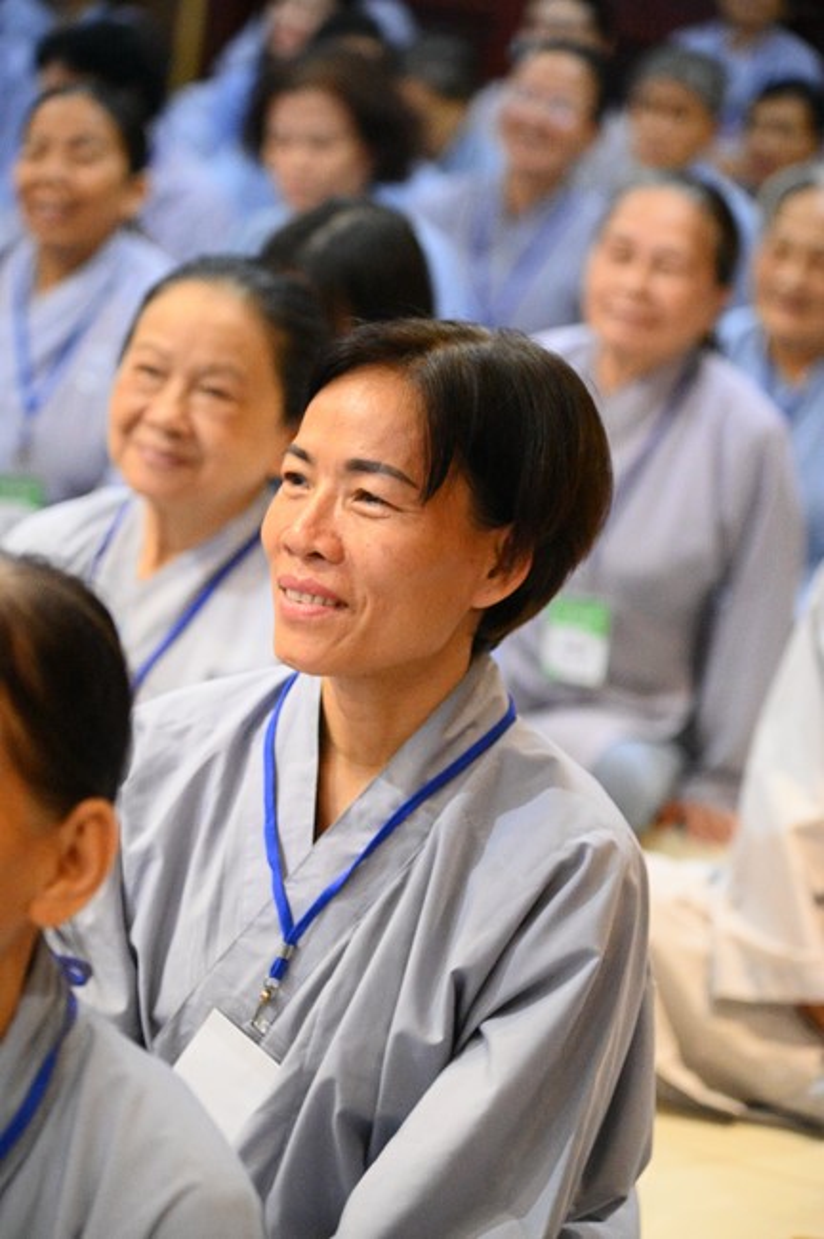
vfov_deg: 17.1
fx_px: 4128
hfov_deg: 11.4
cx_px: 412
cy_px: 620
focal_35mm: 120
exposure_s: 1/160
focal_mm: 120
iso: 20000
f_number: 4
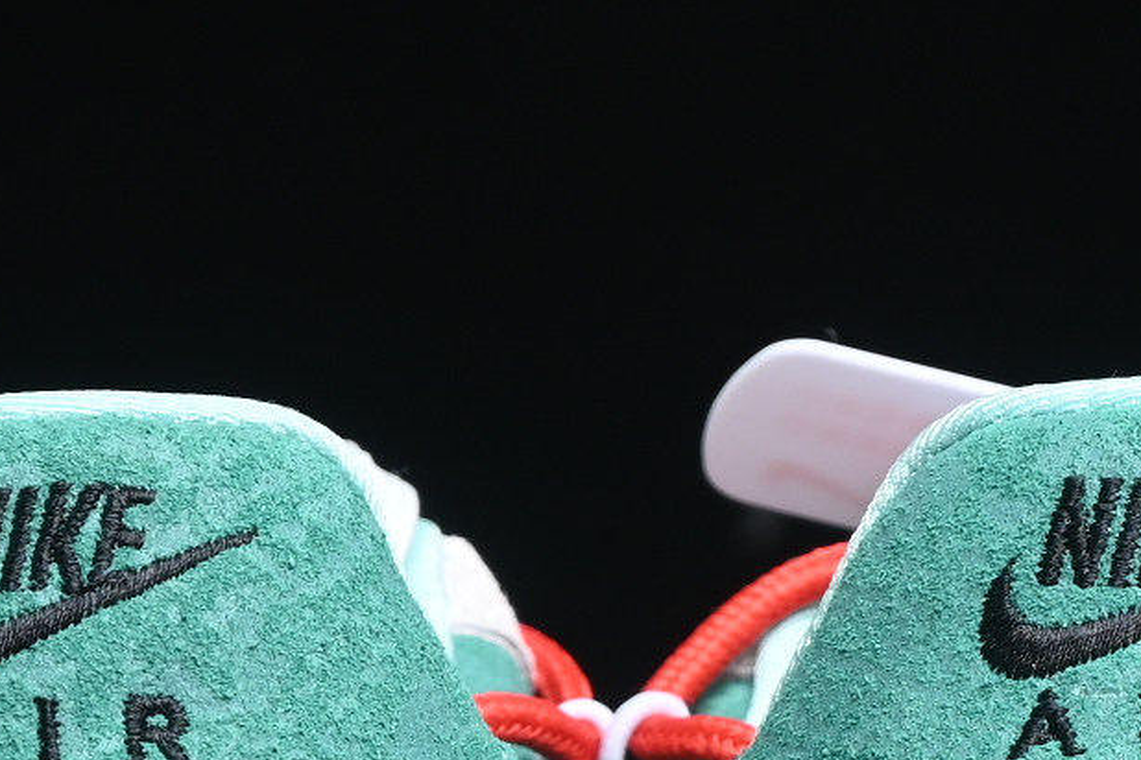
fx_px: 10712
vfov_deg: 4.1
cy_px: 780
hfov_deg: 6.1
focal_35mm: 338
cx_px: 681
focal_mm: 50
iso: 160
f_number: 6.3
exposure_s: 1/50
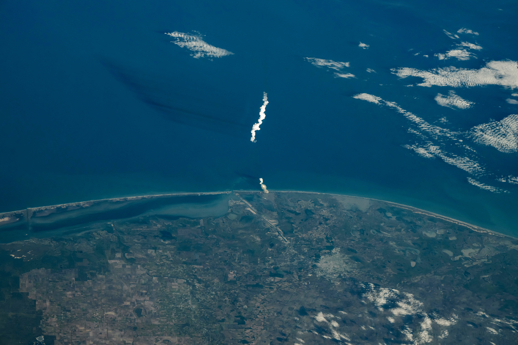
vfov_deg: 6.9
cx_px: 259
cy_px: 172
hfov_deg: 10.3
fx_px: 2878
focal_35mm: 200
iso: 800
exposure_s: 1/3200
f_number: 8
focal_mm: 200
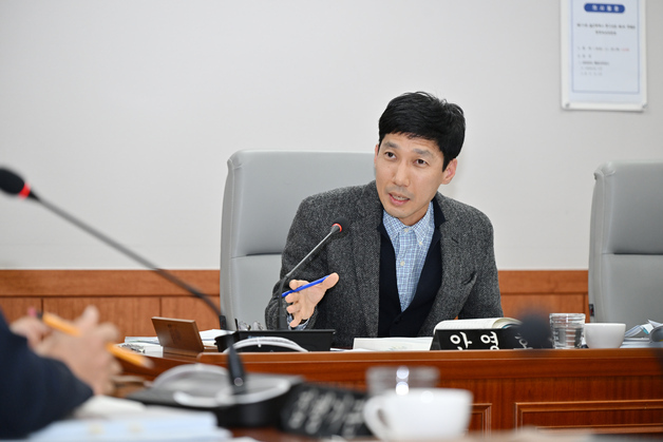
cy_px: 221
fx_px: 2210
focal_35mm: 120
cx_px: 332
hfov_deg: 17.1
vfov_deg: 11.4
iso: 900
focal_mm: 120
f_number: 4
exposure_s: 1/250
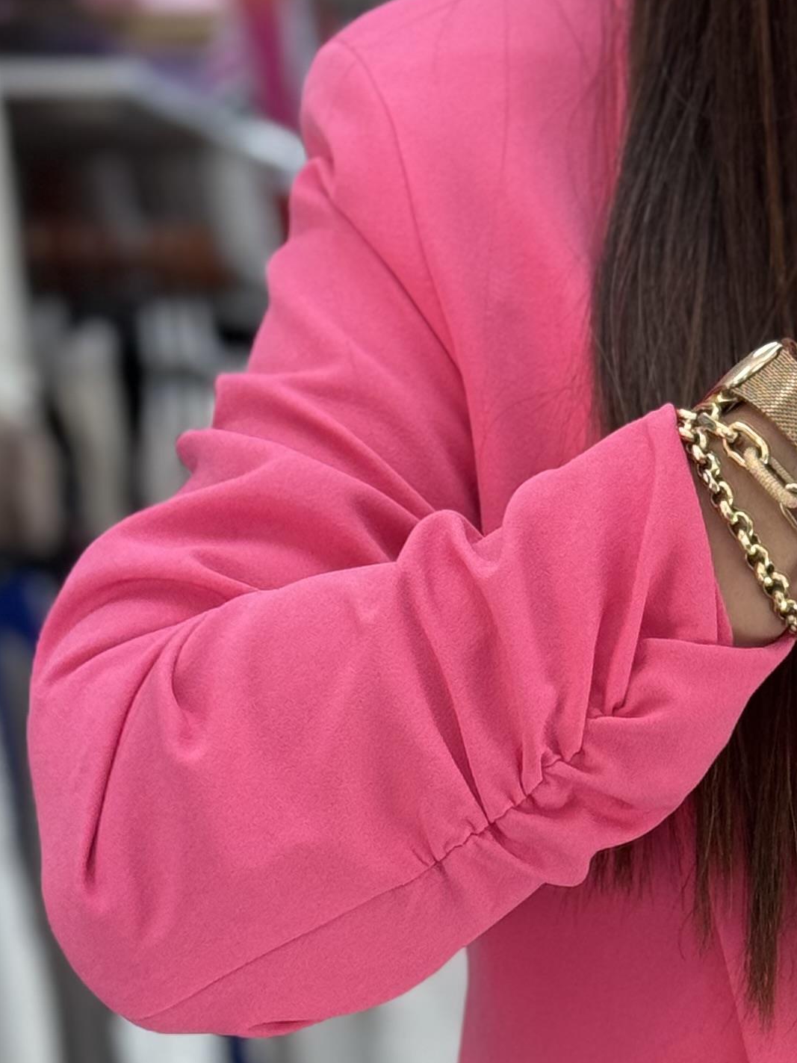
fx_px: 4176
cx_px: 996
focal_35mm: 136
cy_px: 1271
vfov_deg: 14.1
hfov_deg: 10.7
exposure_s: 1/100
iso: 64
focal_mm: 6.76
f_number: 1.78
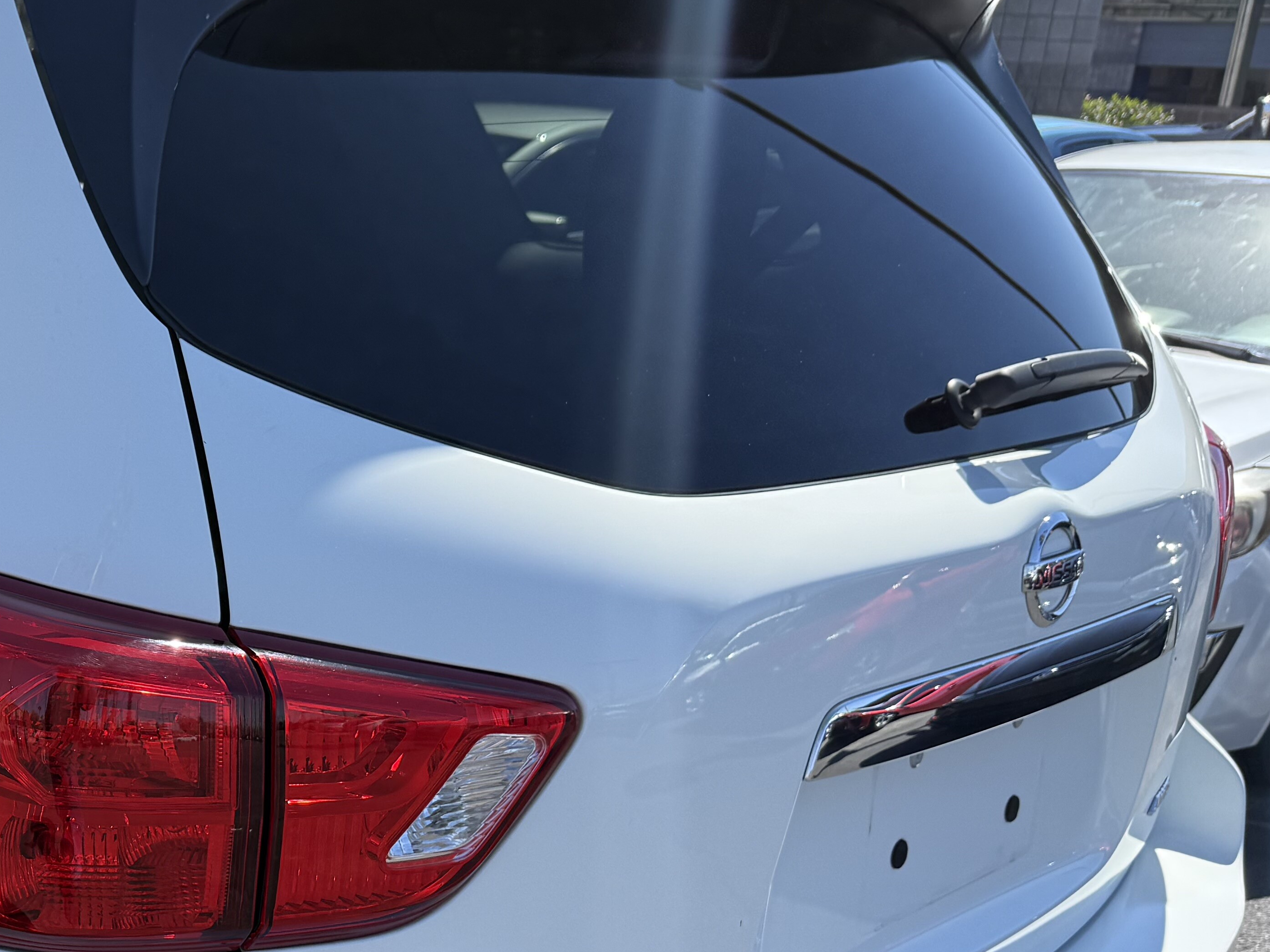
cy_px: 671
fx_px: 1798
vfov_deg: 29.4
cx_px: 48
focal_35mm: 49
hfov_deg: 35.7
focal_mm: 6.76
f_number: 1.78
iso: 100
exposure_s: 1/2525
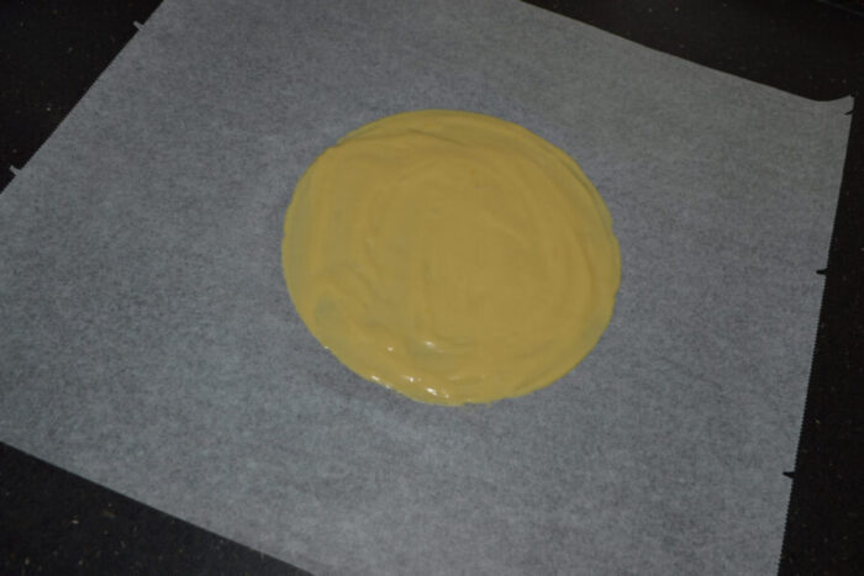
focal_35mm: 33
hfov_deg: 57.2
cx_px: 432
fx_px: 792
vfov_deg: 40.0
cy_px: 288
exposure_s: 1/60
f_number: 8
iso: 100
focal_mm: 22
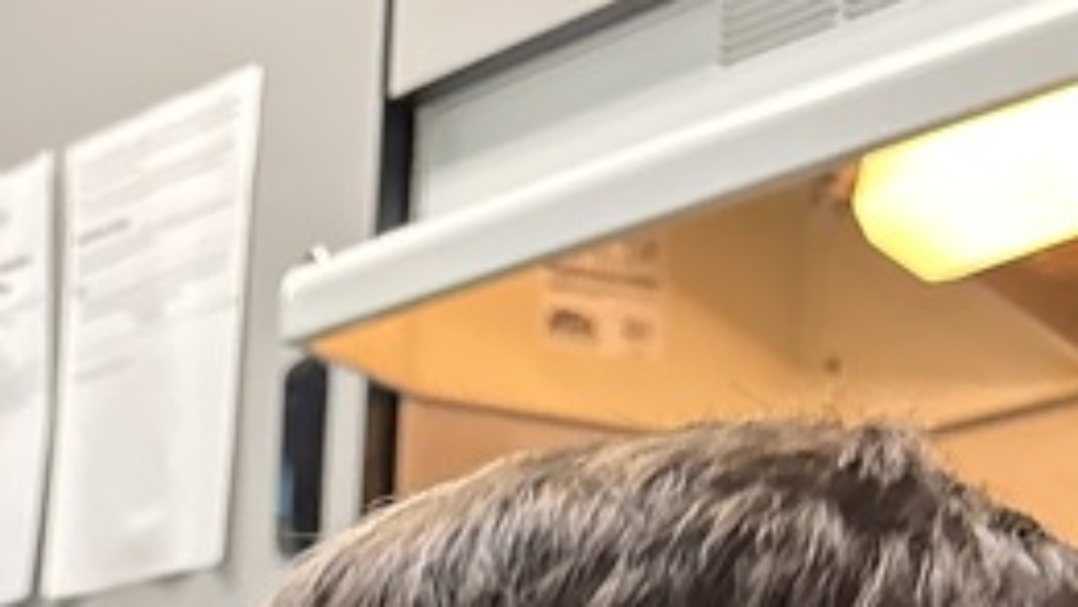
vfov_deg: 8.7
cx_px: -58
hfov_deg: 18.6
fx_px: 3174
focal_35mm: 111
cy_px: 1899
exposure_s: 1/60
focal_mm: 5.96
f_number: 1.6
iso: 200
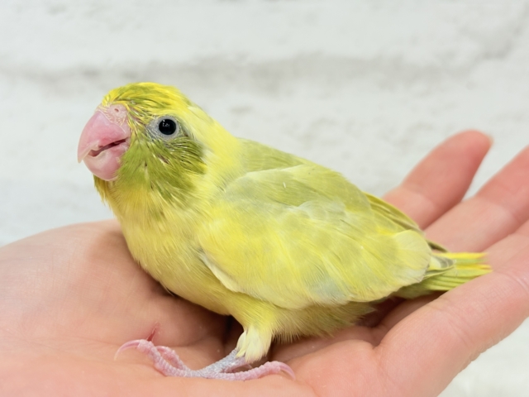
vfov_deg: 28.0
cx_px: 264
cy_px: 198
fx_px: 795
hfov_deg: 36.8
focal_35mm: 52
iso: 40
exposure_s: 1/50
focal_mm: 5.96
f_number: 1.6
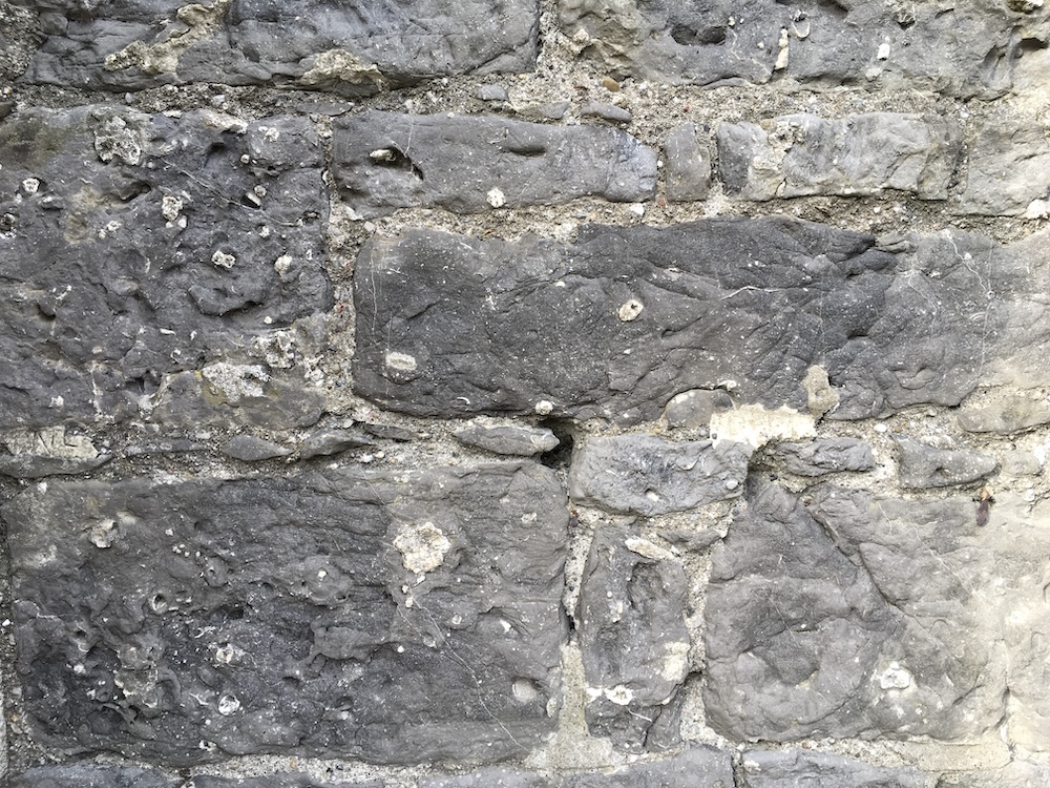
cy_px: 394
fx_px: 880
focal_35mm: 29
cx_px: 525
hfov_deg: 61.7
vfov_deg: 48.2
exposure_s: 1/100
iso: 25
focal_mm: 4.15
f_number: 2.2
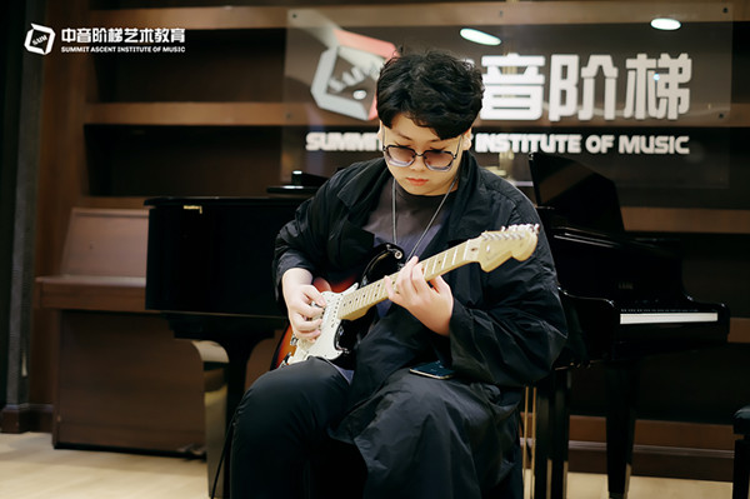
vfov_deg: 25.5
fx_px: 1103
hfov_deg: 37.5
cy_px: 250
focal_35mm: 53
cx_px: 375
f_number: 1.4
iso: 400
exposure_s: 1/75
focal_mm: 35
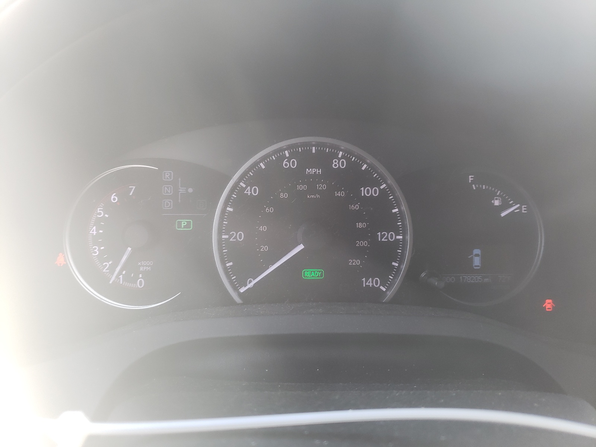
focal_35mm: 26
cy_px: 224
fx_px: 448
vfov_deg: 53.1
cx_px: 298
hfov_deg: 67.3
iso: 64
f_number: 1.5
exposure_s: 1/120
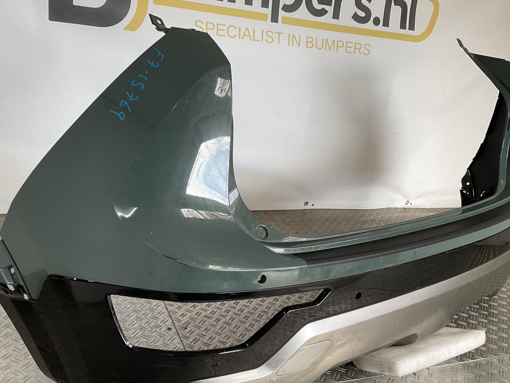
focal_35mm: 36
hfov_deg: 51.3
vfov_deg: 39.5
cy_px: 228
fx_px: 530
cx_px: 272
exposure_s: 1/100
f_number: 1.8
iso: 25
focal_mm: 3
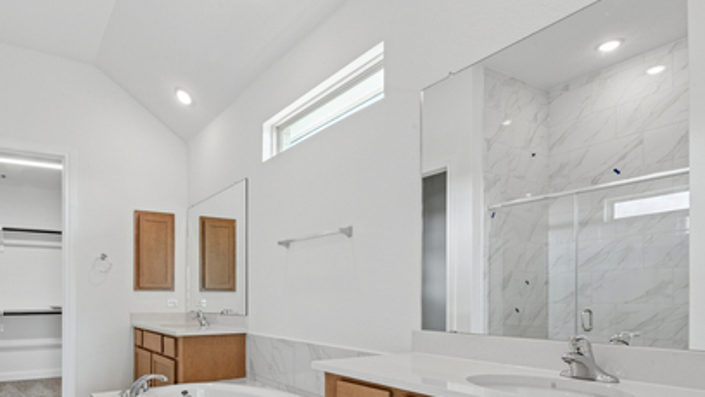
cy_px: 289
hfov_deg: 74.7
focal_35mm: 24
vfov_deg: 46.4
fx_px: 449
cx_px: 256
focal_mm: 14.6
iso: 100
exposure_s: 1/2
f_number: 18
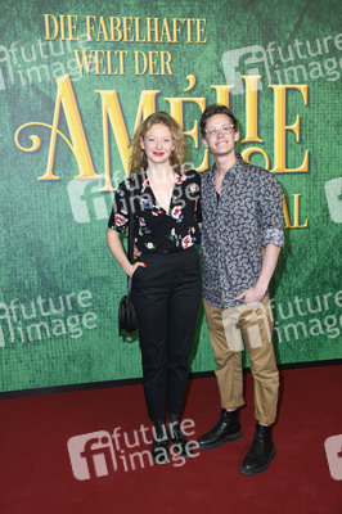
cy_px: 257
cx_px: 171
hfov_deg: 33.3
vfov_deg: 48.5
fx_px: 571
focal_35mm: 40
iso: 160
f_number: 6.3
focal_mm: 40
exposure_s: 1/160
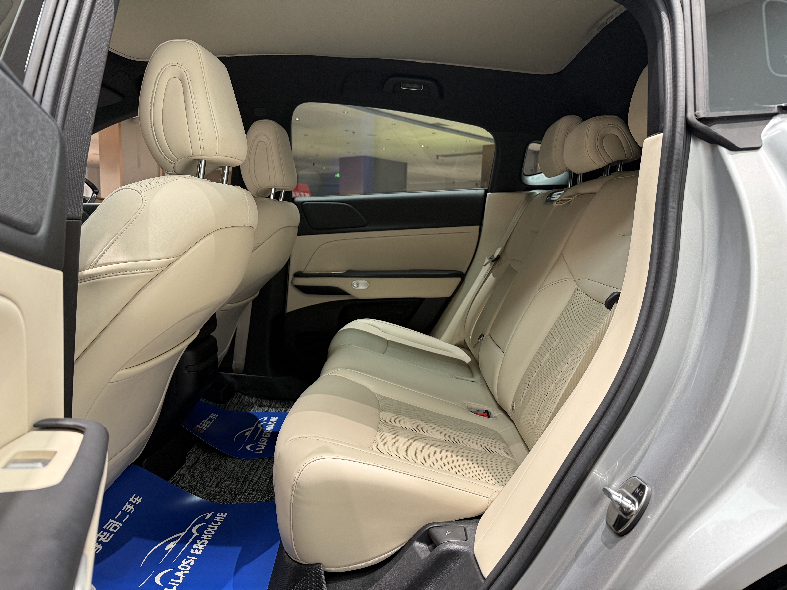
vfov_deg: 56.8
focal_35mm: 24
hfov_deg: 71.6
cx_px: 394
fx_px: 546
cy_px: 295
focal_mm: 6.76
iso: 200
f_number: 1.78
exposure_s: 1/50
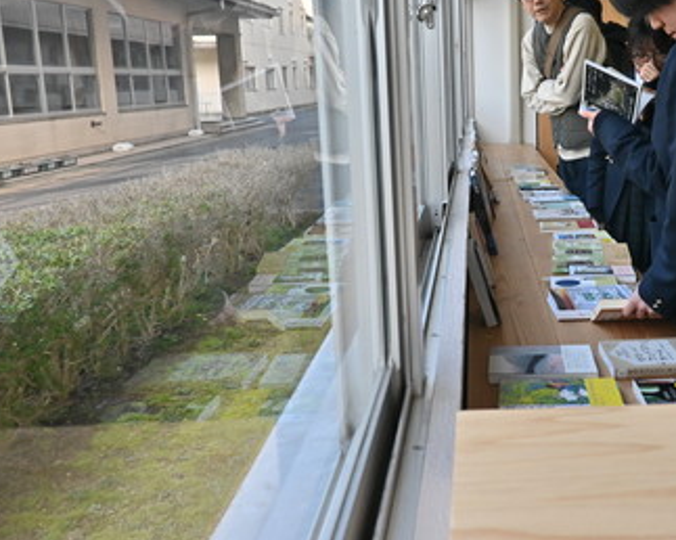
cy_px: 223
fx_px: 740
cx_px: 521
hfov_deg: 47.0
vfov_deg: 40.0
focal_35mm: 37
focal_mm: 16
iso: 1000
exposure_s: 1/1000
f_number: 5.6
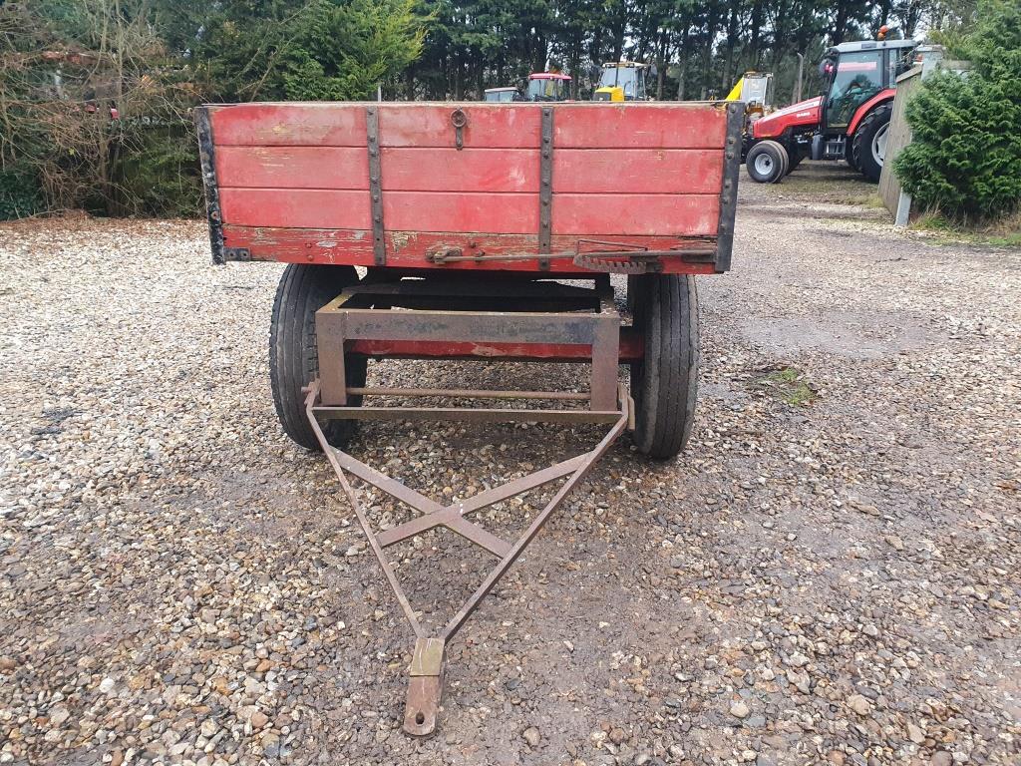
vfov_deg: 53.1
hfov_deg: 67.3
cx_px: 510
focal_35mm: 26
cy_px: 383
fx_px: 767
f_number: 2.4
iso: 250
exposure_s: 1/100
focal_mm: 4.32
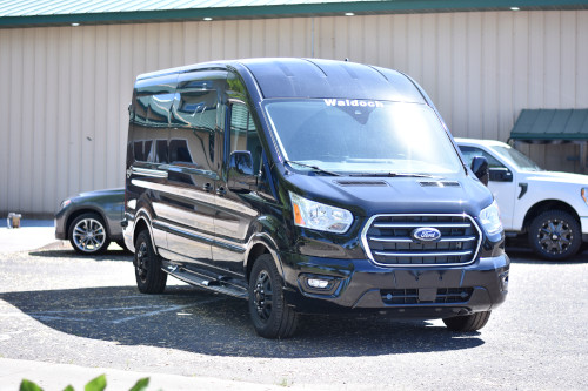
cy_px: 196
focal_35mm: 75
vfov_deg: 18.2
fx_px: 1225
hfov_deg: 27.0
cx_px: 294
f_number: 1.8
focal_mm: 50
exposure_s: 1/2500
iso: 200
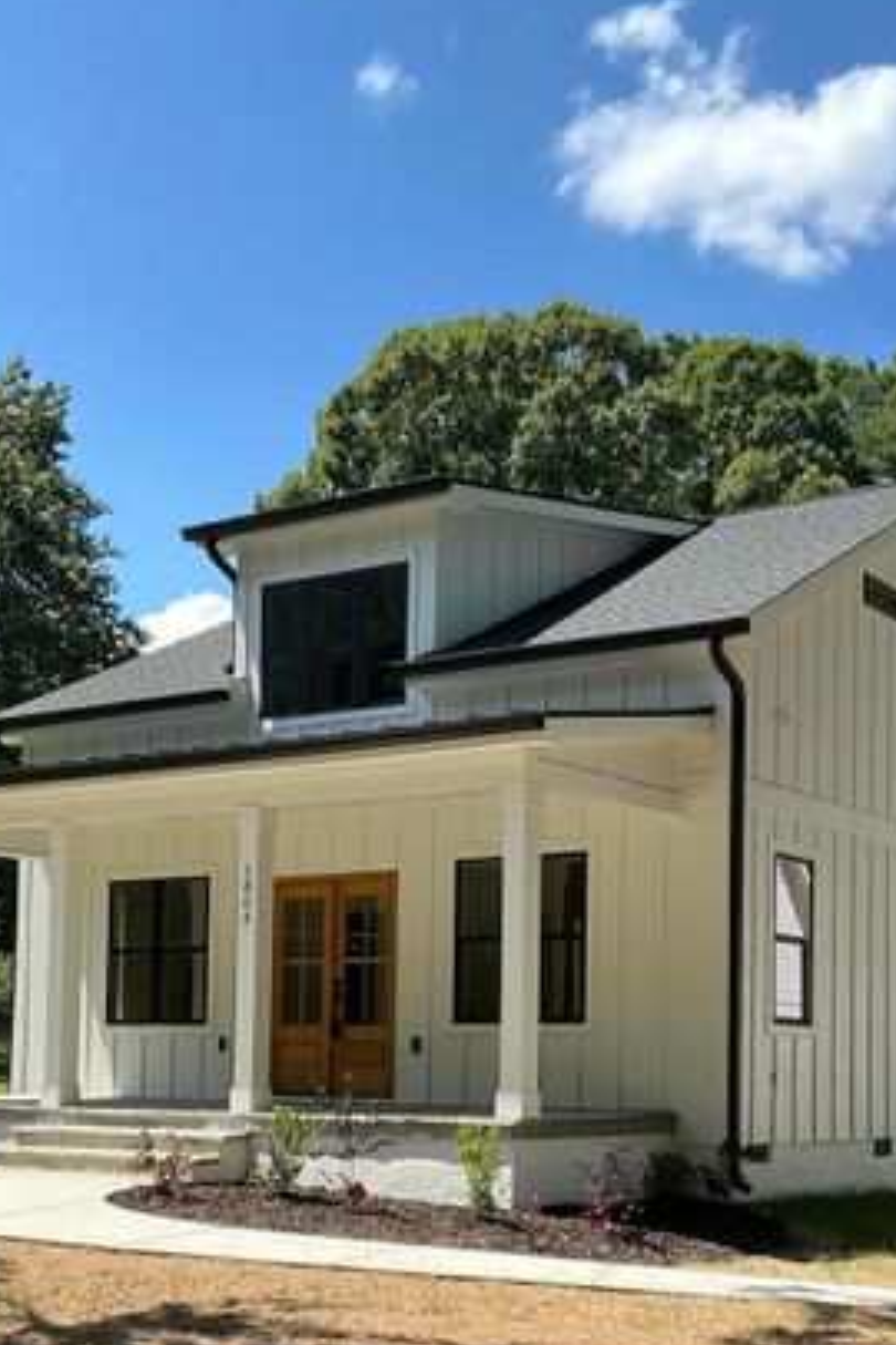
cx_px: 518
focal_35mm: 48
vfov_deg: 40.3
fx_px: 1792
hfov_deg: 28.0
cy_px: 958
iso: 25
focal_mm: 3
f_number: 1.8
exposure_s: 1/997
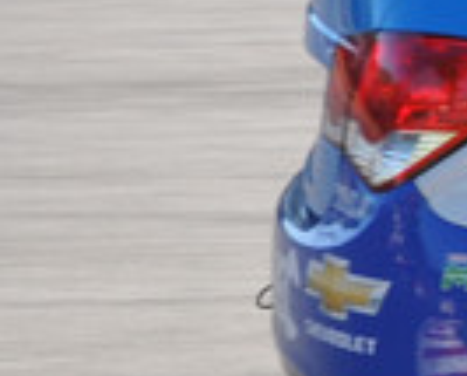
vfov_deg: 1.8
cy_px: -162
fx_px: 11968
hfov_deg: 2.2
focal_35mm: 864
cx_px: 1822
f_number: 7.1
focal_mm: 68
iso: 200
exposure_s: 1/200
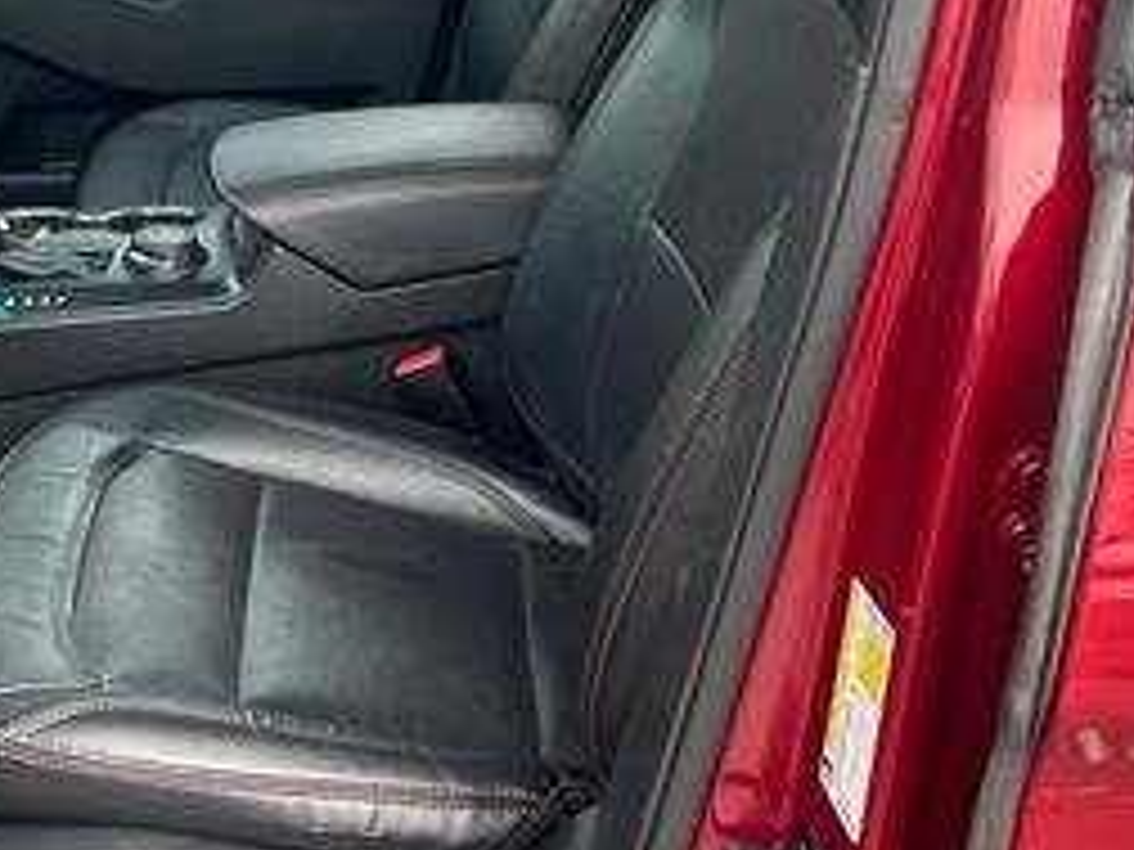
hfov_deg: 28.6
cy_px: 99
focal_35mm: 66
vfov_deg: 21.8
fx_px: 2162
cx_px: 184
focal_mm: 5.7
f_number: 1.5
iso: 50
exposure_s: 1/513
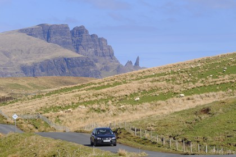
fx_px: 1311
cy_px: 78
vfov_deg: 6.9
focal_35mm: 200
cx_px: 118
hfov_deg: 10.3
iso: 200
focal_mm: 200
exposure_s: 1/200
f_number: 13
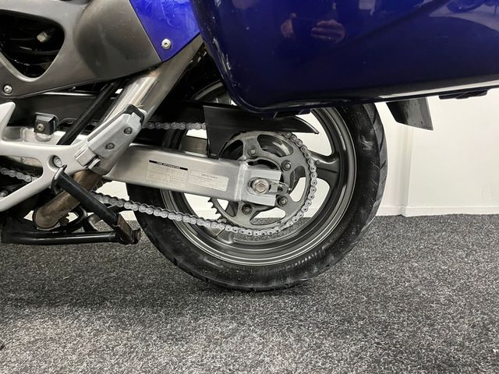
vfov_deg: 53.1
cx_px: 250
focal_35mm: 26
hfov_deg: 67.3
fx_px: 375
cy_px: 187
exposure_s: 1/33
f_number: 1.6
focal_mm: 5.1
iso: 400
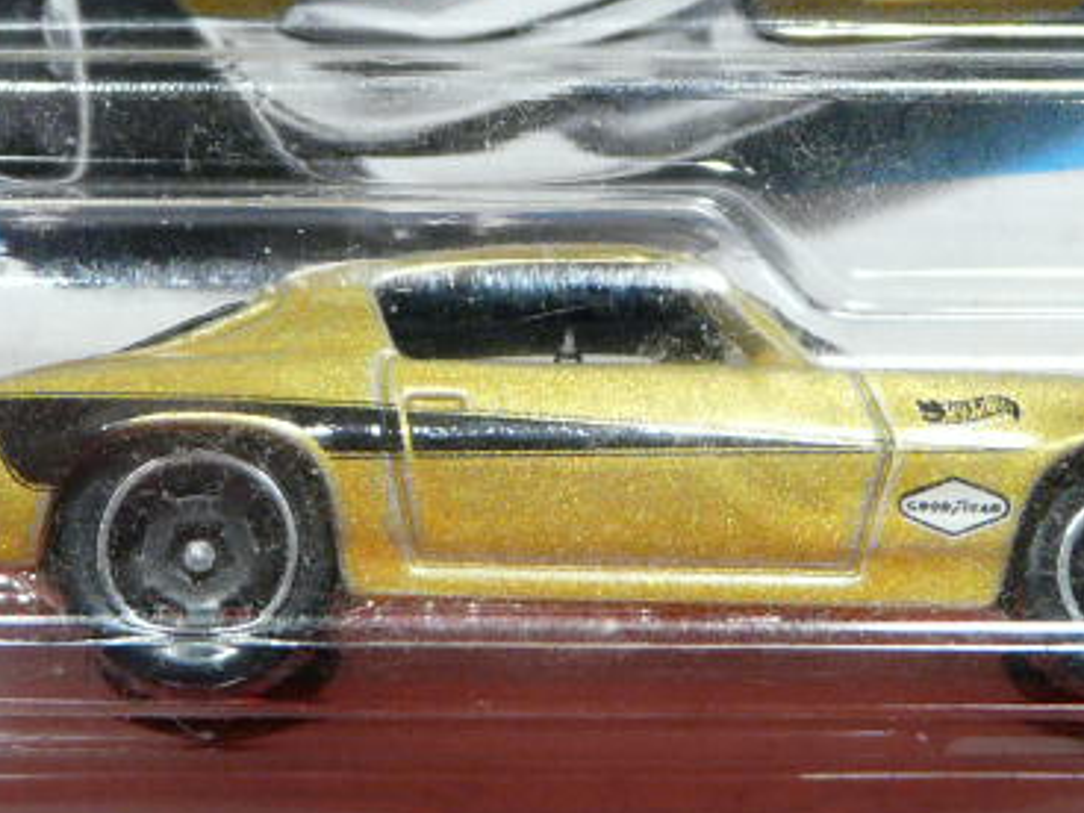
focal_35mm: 266
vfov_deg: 5.6
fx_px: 8330
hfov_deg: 7.4
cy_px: 171
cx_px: 648
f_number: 3.6
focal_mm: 15.8
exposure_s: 1/50
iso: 200
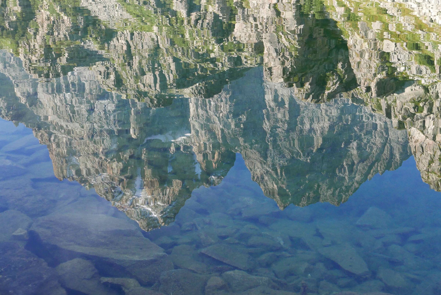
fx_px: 883
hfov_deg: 28.1
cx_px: 220
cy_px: 148
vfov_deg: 19.0
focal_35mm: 72
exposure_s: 1/125
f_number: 8
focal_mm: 32.6
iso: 1000
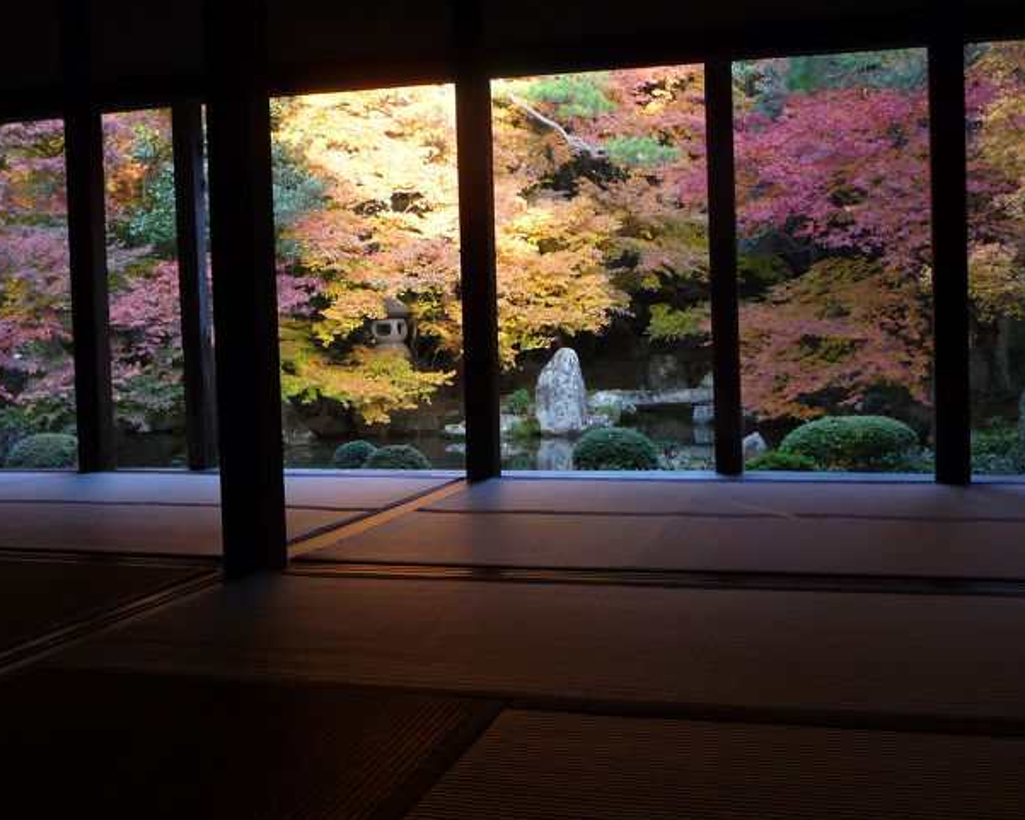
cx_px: 536
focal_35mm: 38
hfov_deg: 47.9
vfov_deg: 39.2
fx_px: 1153
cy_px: 408
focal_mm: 4.7
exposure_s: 1/30
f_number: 3.3
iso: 160
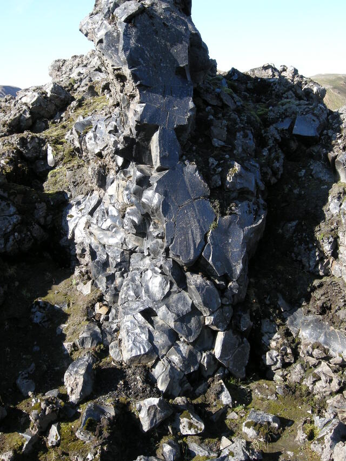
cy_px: 208
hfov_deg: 34.4
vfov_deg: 44.7
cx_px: 173
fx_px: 560
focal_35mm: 42
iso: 100
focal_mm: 7.5
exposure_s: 1/170
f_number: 4.8
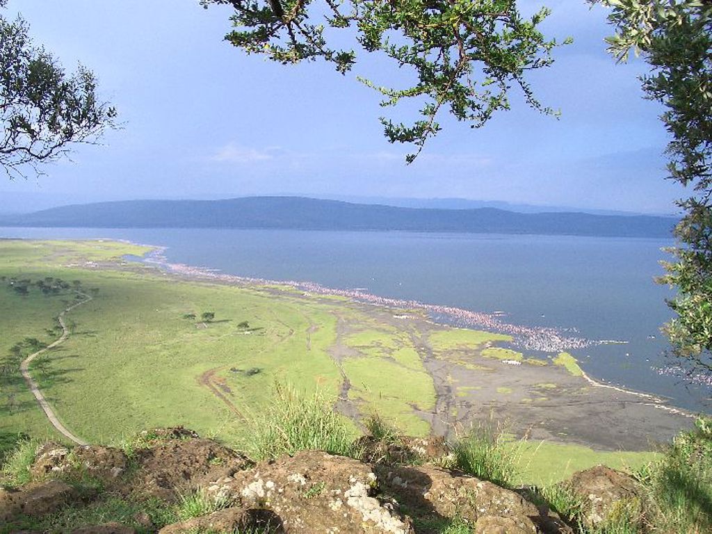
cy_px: 267
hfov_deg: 52.6
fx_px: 720
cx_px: 356
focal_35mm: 35
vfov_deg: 40.7
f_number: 4.3
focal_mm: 5.8
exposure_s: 1/320
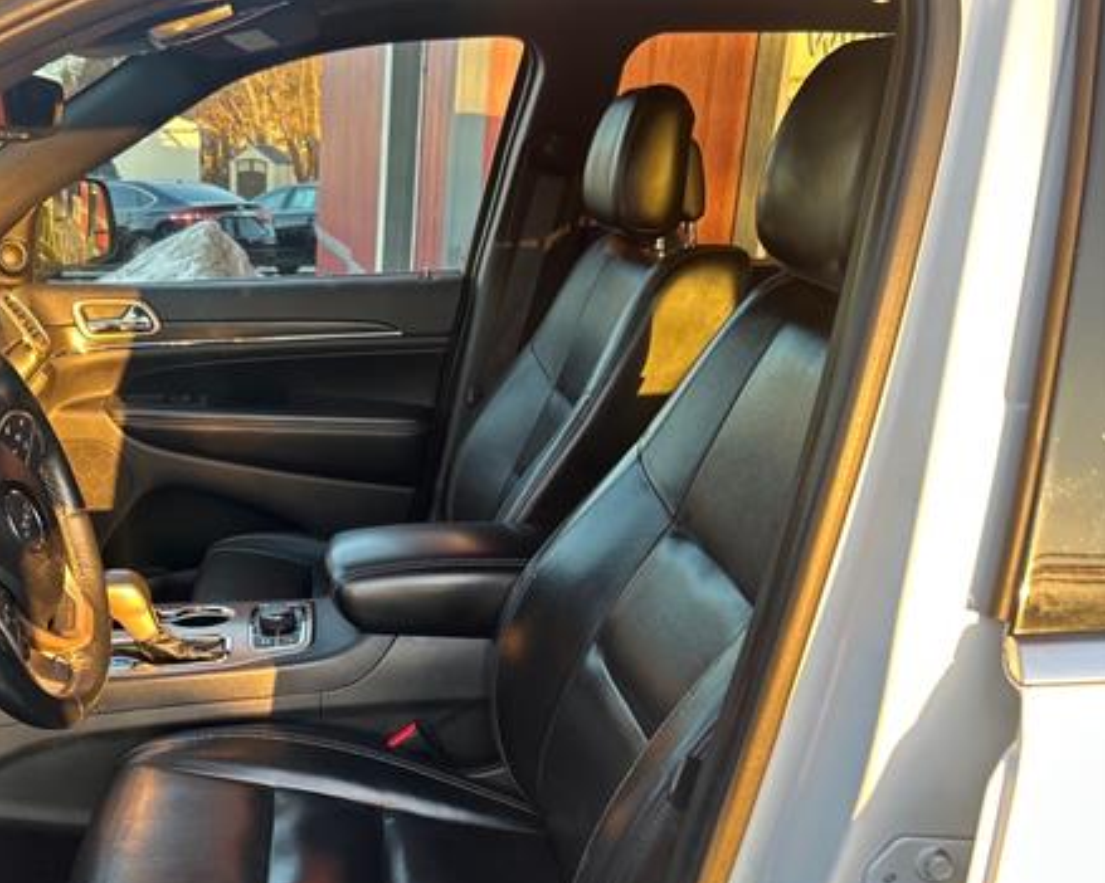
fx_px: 1210
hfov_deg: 47.7
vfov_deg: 39.8
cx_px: 315
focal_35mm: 37
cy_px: 558
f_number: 1.5
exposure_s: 1/121
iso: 50
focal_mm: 5.7
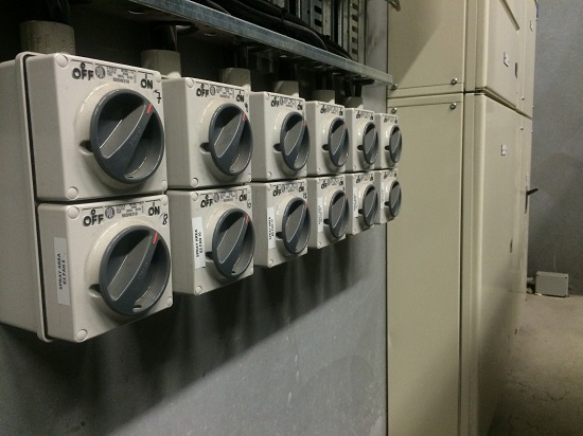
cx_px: 292
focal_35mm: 30
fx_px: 505
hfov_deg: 60.0
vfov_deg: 46.8
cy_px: 218
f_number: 2.2
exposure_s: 1/30
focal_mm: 4.12
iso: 250
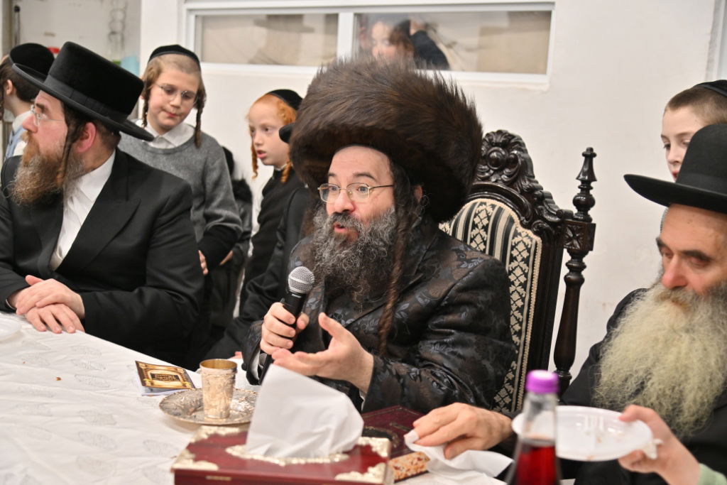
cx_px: 364
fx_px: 1010
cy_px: 242
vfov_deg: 27.0
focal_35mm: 50
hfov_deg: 39.6
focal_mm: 50
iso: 640
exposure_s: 1/160
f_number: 4
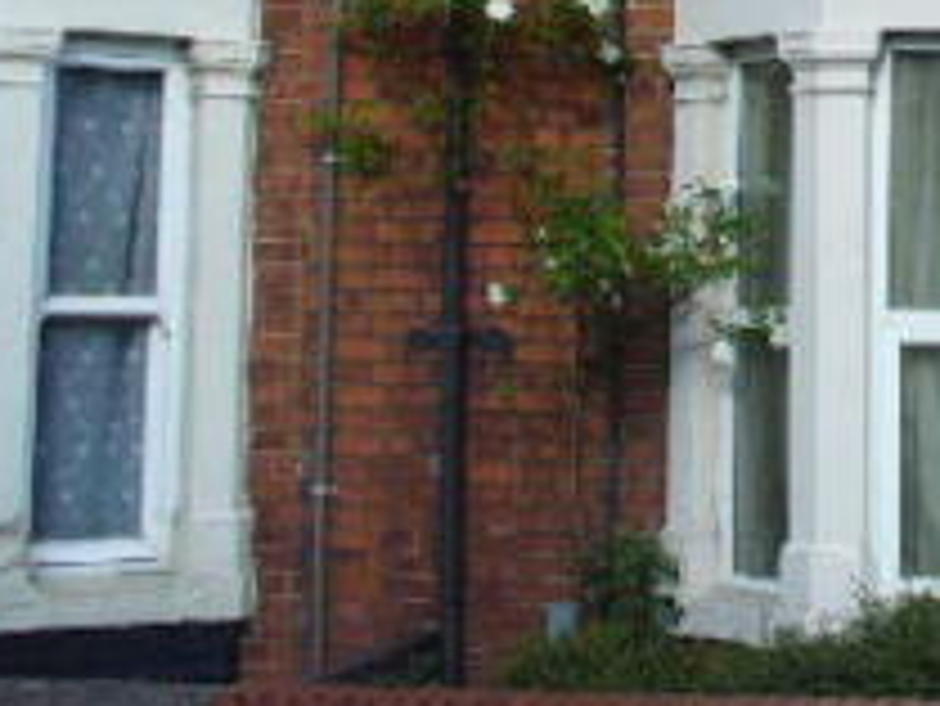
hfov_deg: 17.7
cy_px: -106
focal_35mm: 103
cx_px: 1253
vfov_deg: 14.0
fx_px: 2799
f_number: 5.6
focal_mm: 6.1
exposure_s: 1/160
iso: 80
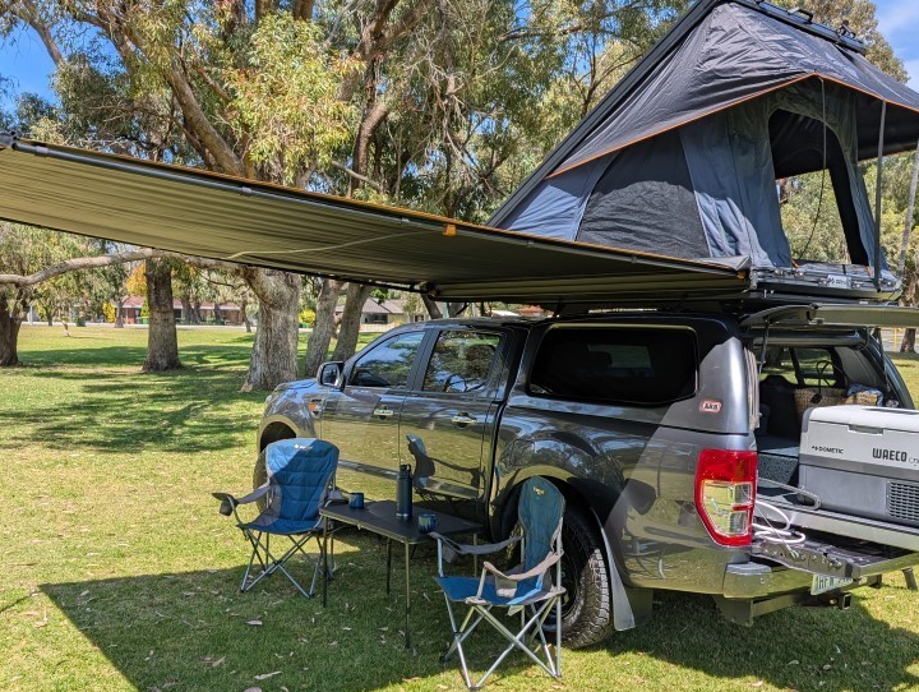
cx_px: 499
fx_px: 904
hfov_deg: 53.8
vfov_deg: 41.6
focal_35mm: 34
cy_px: 423
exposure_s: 1/732
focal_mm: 6.9
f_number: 1.68
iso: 18
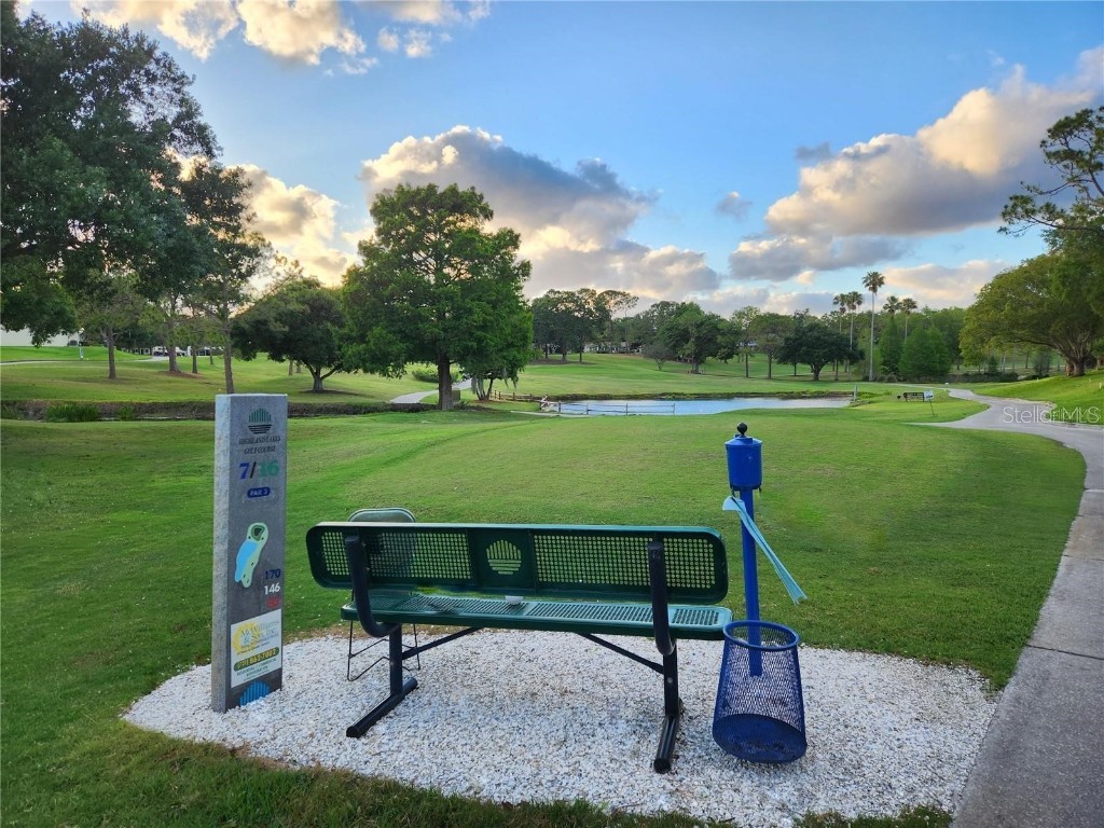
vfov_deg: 58.9
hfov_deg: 73.9
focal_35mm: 23
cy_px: 414
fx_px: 734
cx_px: 552
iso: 20
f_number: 1.8
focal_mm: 5.4
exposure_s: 1/331
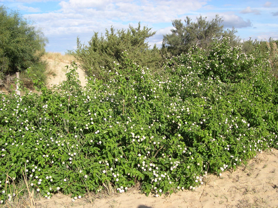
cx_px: 139
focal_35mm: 38
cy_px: 104
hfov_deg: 49.0
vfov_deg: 37.7
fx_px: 305
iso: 100
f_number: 7.6
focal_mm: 8
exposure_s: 1/167
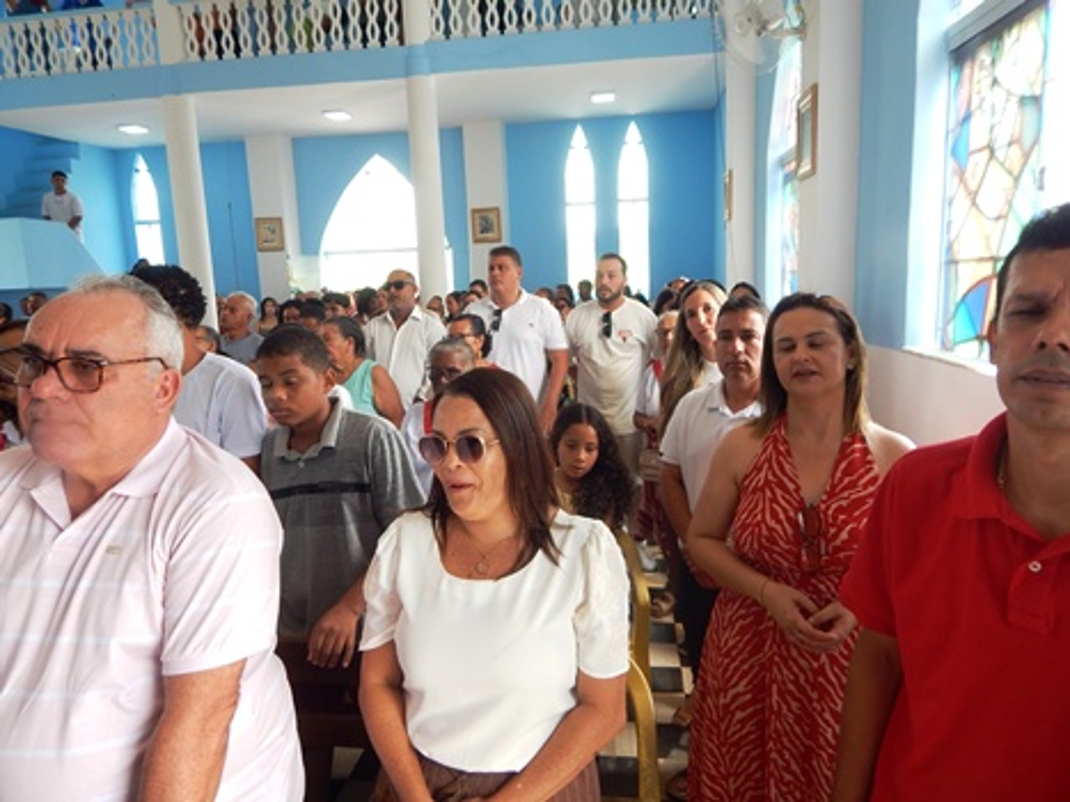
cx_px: 535
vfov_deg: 61.1
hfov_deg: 76.4
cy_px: 401
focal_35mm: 22
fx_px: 680
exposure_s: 1/80
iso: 125
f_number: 3
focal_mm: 4
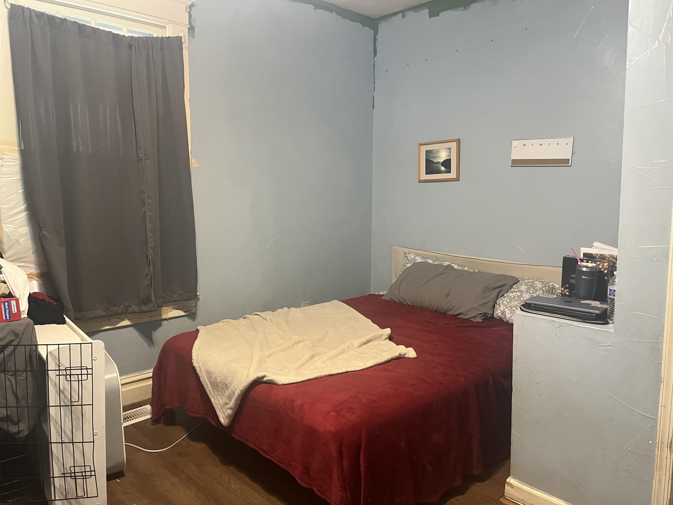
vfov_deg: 53.1
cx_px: 336
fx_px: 505
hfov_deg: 67.3
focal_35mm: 26
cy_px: 252
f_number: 1.6
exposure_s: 1/40
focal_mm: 5.1
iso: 400
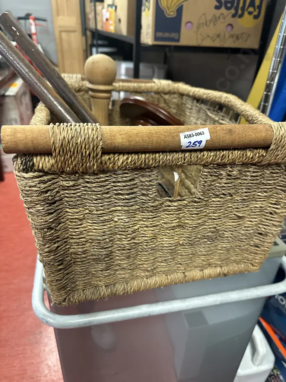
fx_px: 264
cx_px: 143
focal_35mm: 24
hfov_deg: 56.8
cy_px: 191
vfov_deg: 71.6
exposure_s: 1/50
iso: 320
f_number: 1.78
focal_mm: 6.86
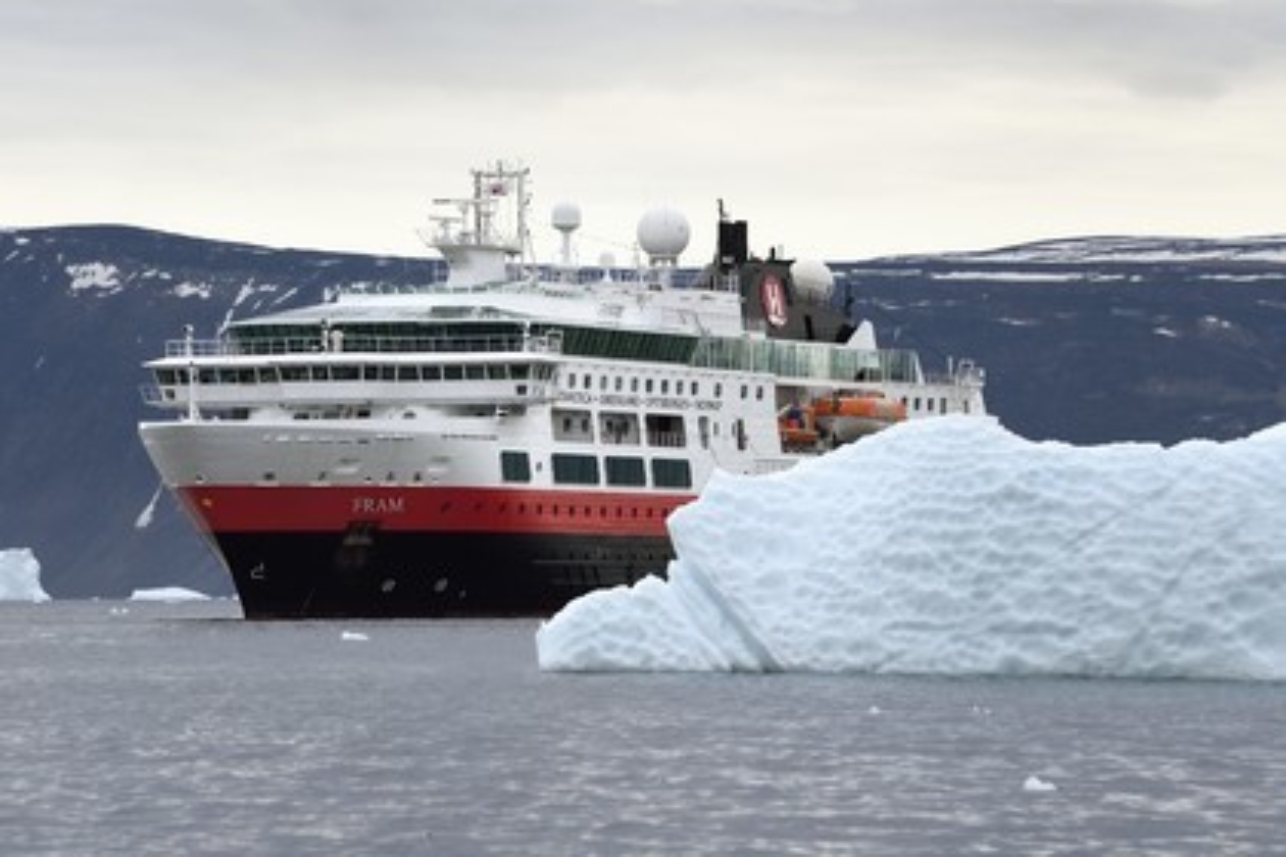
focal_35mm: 200
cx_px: 643
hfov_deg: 10.3
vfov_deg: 6.9
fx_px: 7144
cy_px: 428
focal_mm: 200
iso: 400
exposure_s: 1/800
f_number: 6.3
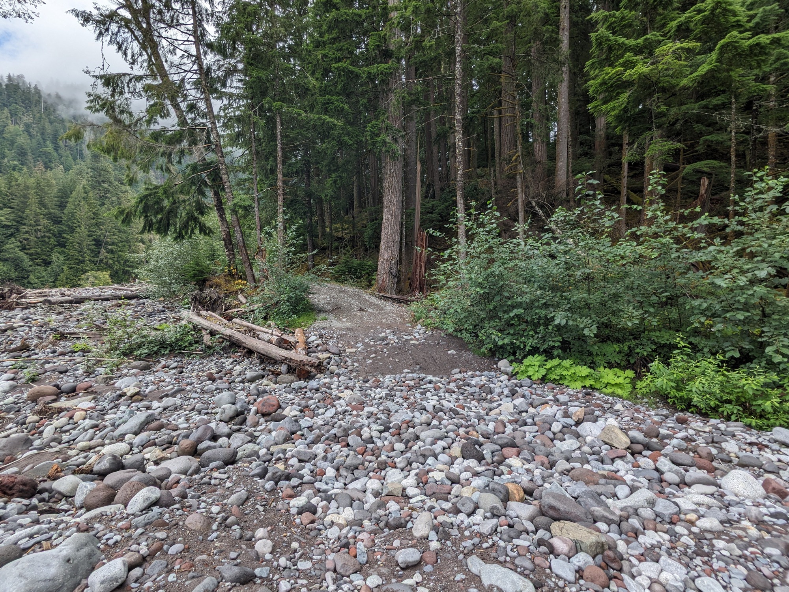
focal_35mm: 16
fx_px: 365
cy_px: 296
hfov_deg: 94.5
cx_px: 394
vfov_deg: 78.1
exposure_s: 1/602
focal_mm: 2.22
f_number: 2.2
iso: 36
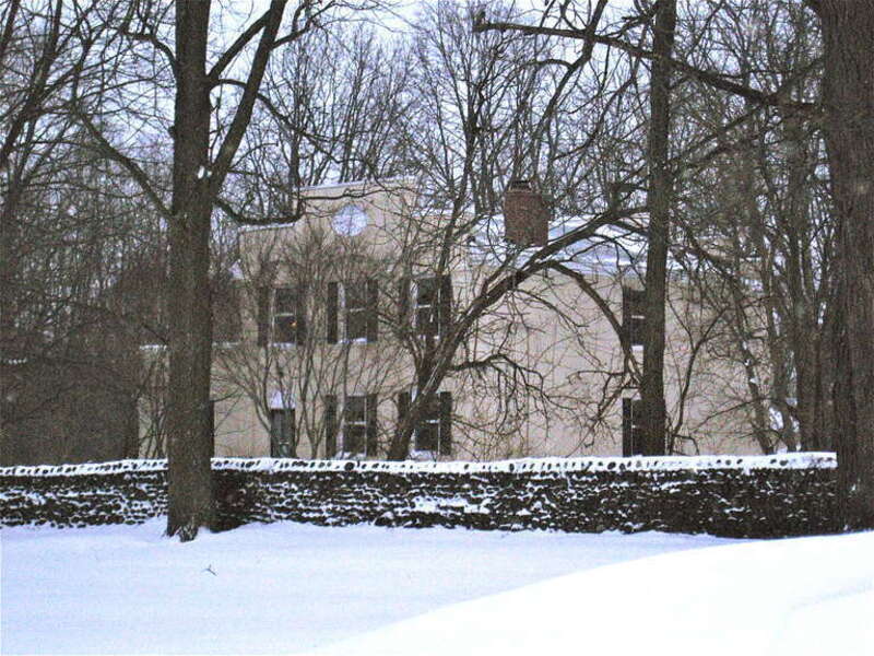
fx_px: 3181
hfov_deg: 15.6
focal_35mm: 126
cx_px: 437
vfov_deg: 11.8
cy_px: 328
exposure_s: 1/256
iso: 200
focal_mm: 26.3
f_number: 5.3
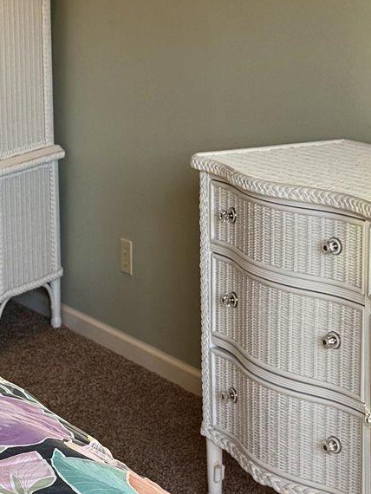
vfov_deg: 20.1
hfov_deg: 14.9
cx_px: -36
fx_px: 1385
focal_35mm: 97
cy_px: 149
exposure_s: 1/237
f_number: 1.78
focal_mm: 6.76
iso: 160
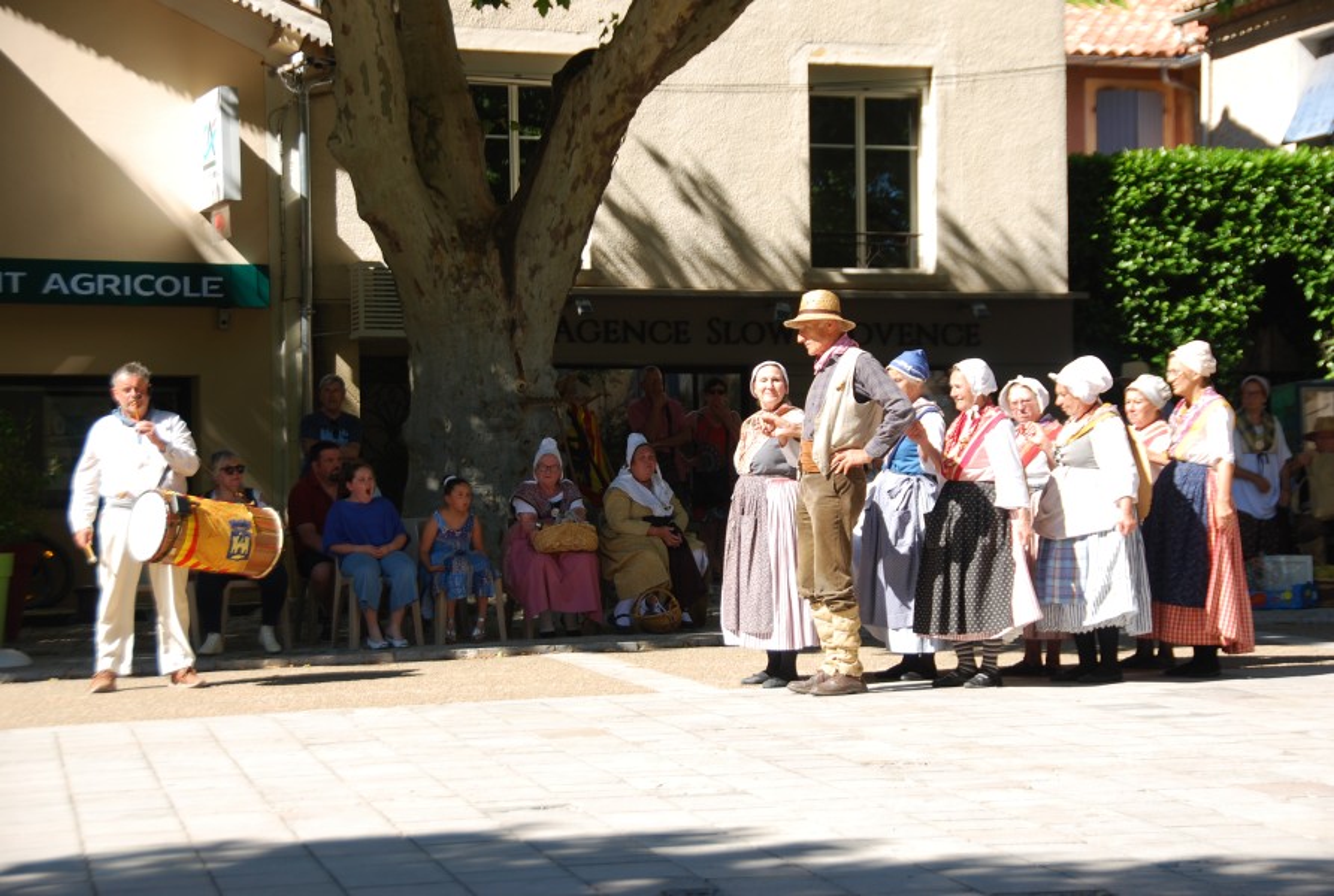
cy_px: 448
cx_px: 667
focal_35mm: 90
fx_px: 3343
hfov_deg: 22.6
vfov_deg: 15.3
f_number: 6.3
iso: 100
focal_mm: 60
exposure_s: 1/200
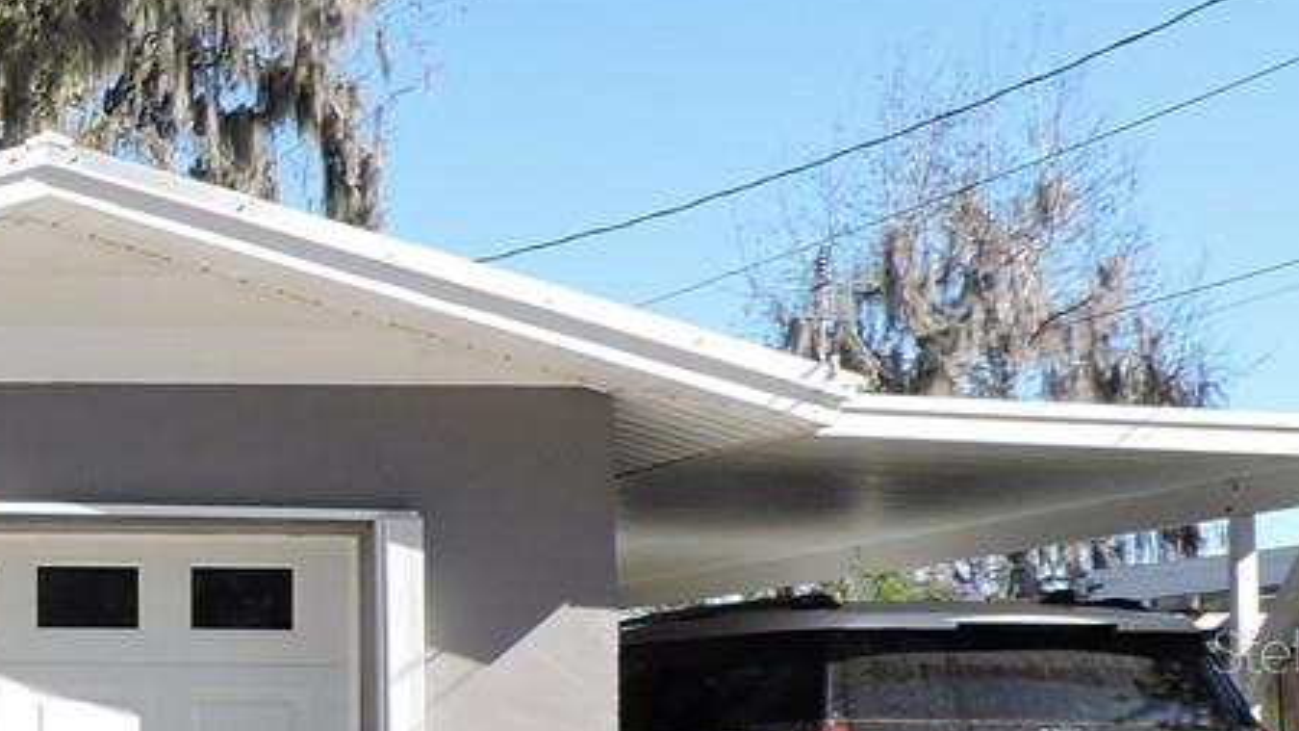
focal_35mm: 93
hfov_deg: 19.1
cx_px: -826
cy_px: 650
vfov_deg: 12.9
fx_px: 3203
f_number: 3
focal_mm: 4.3
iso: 100
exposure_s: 1/640
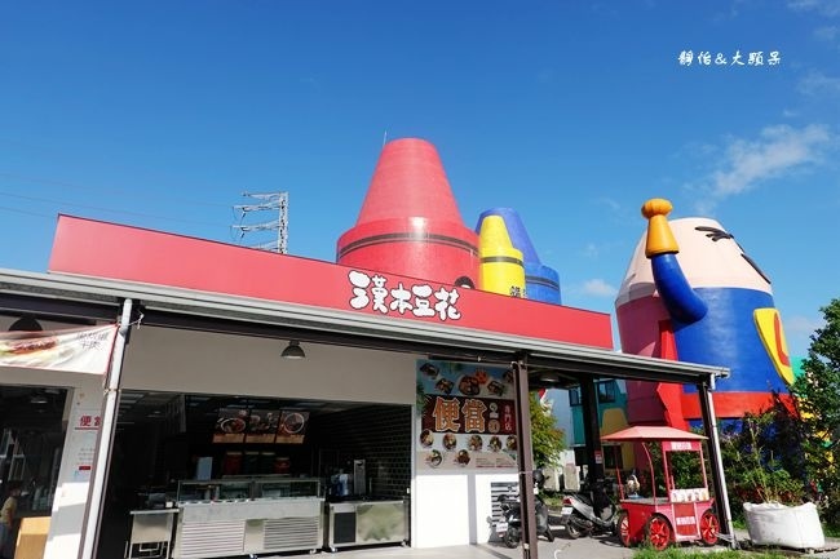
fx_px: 560
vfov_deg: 53.1
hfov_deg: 73.8
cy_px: 280
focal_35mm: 24
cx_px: 420
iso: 125
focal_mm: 9
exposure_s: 1/640
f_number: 5.6
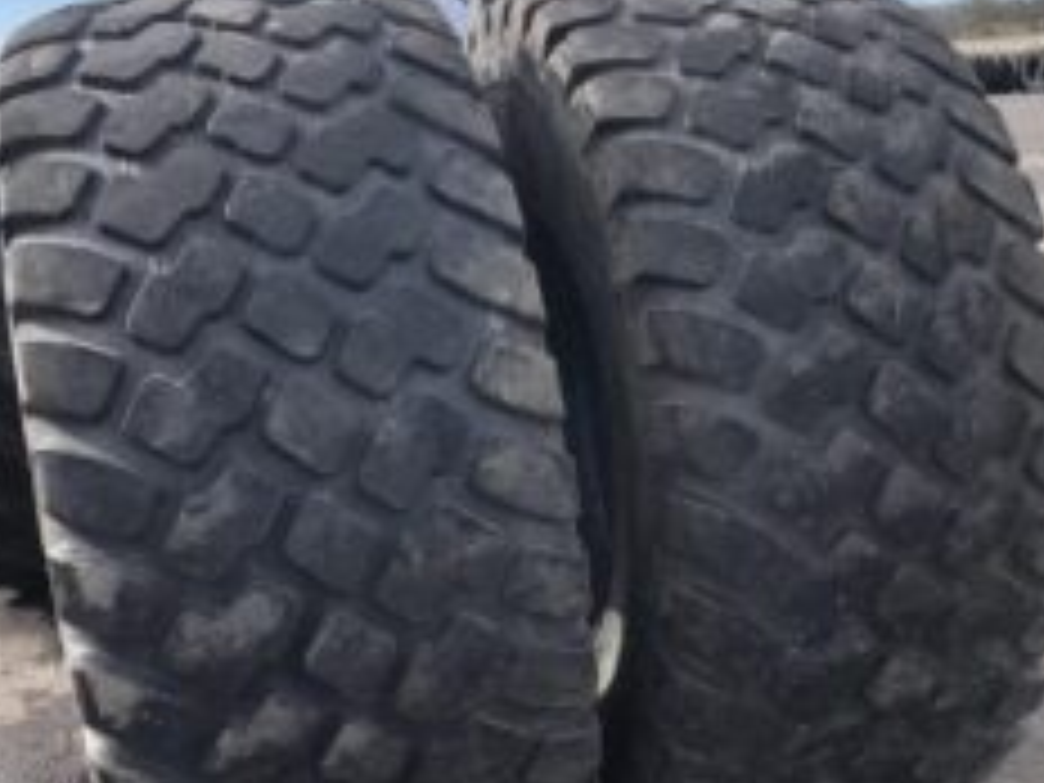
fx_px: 1568
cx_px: 644
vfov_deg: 28.0
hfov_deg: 36.6
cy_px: 371
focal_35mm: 52
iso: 20
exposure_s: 1/1130
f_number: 1.8
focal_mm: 3.99
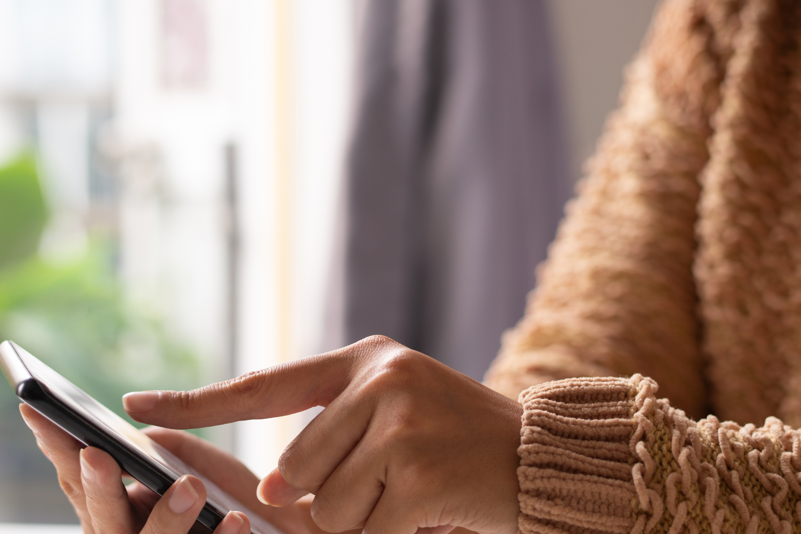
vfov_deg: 16.3
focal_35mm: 84
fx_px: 1869
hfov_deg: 24.2
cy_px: 304
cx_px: 404
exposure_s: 1/100
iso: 100
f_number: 3.2
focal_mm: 58
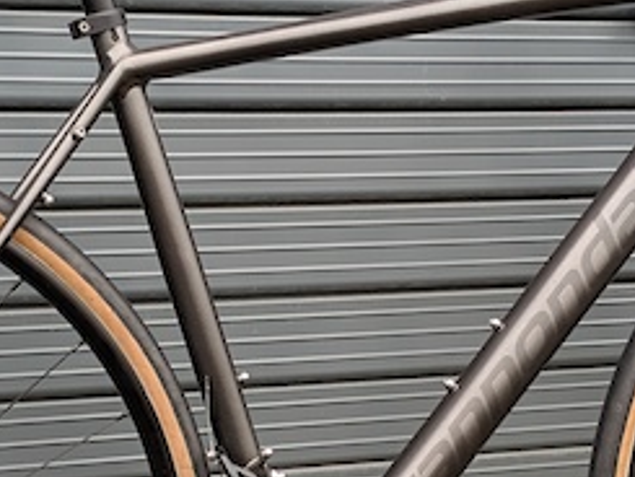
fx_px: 1615
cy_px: 342
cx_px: 262
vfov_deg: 16.7
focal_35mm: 88
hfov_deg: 22.2
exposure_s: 1/165
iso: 53
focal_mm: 4.44
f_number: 1.8
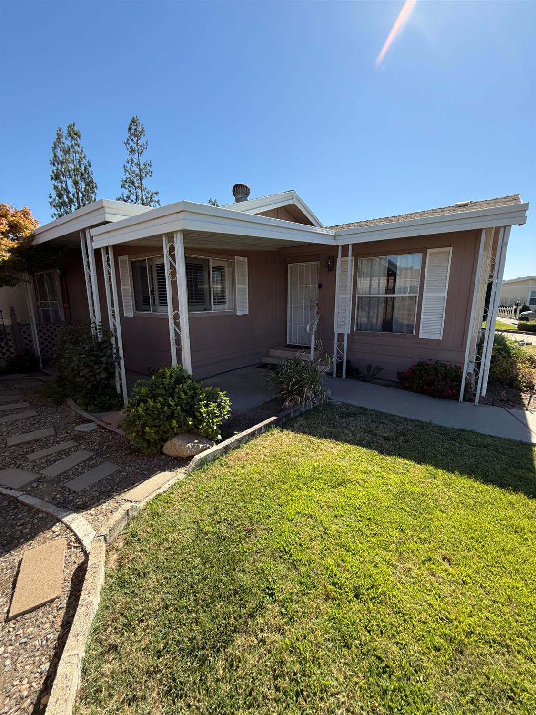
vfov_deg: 102.1
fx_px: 289
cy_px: 358
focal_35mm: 14
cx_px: 268
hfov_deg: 85.7
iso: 20
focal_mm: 2.22
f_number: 2.2
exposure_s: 1/522
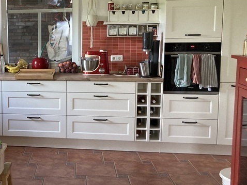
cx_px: -12
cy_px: 86
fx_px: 428
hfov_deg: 29.6
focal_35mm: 60
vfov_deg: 24.4
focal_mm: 3.99
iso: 100
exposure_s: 1/60
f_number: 1.8
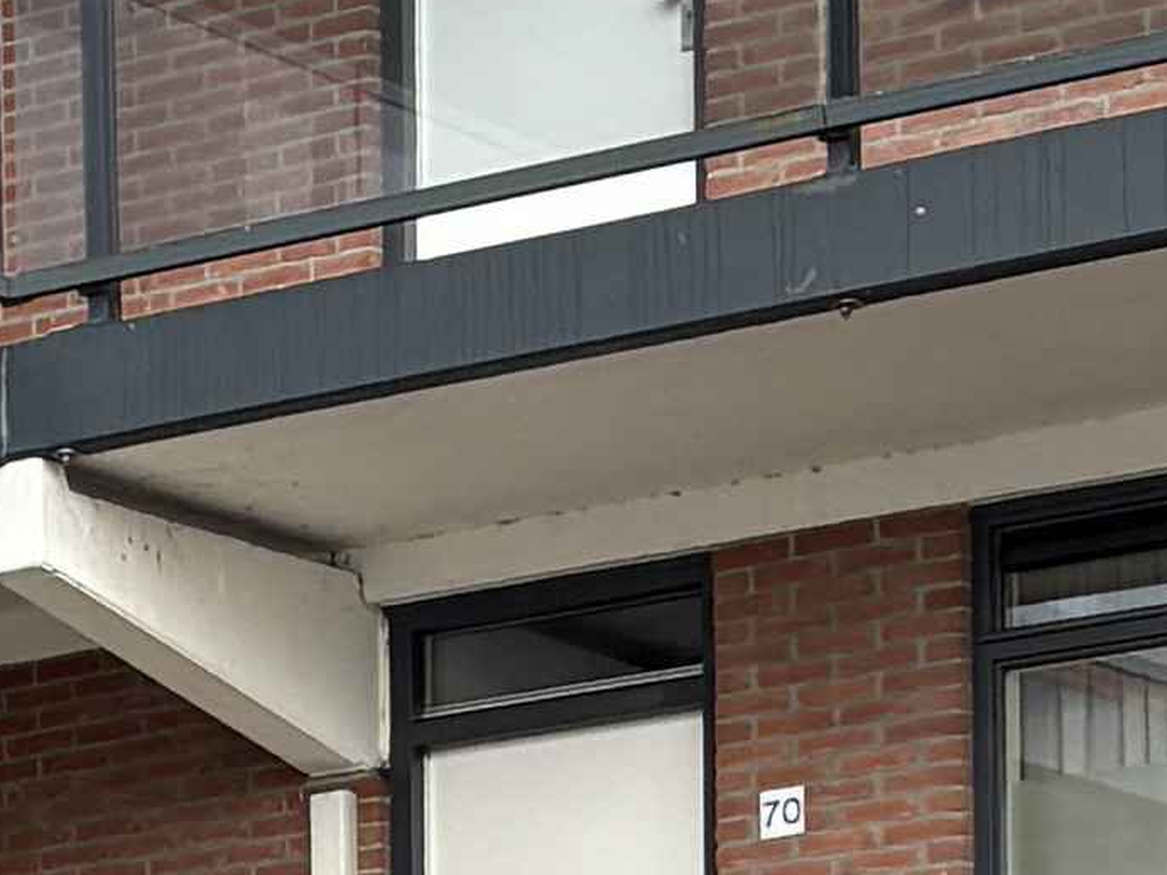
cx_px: -610
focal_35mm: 215
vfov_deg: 6.6
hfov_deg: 9.0
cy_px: 1889
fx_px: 7247
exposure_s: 1/121
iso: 100
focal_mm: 5.96
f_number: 1.6
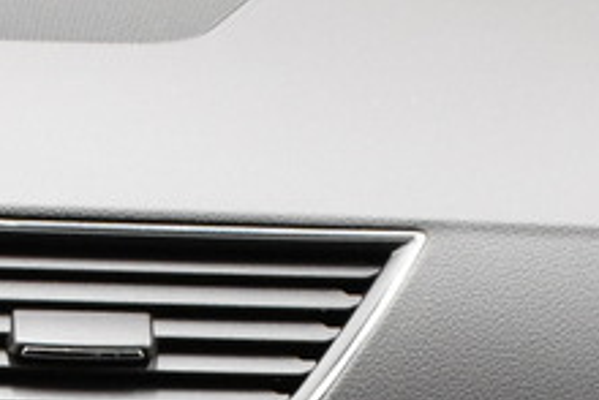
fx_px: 3313
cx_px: -237
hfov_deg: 10.1
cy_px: 1227
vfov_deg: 6.3
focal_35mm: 199
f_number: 3.5
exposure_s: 1/30
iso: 2500
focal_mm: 18
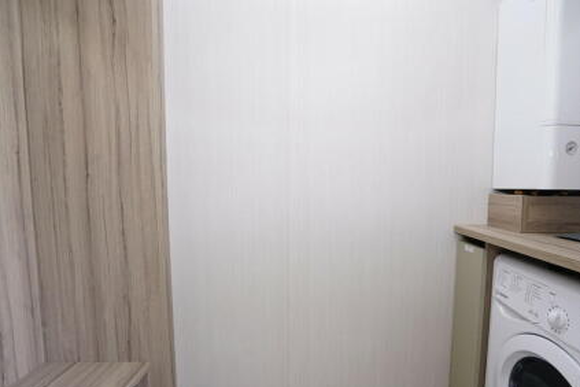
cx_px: 324
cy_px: 207
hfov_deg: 89.6
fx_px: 290
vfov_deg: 67.3
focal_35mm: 18
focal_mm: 16
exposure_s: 1/60
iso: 1250
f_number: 7.1
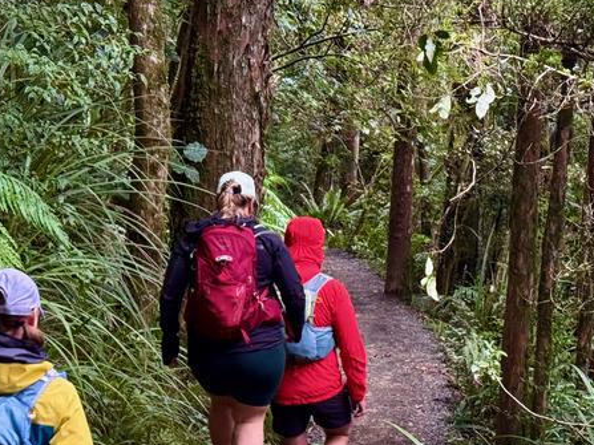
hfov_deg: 17.8
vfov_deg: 13.4
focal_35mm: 110
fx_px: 1887
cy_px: 364
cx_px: 178
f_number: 1.78
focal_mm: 6.76
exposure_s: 1/60
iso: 200
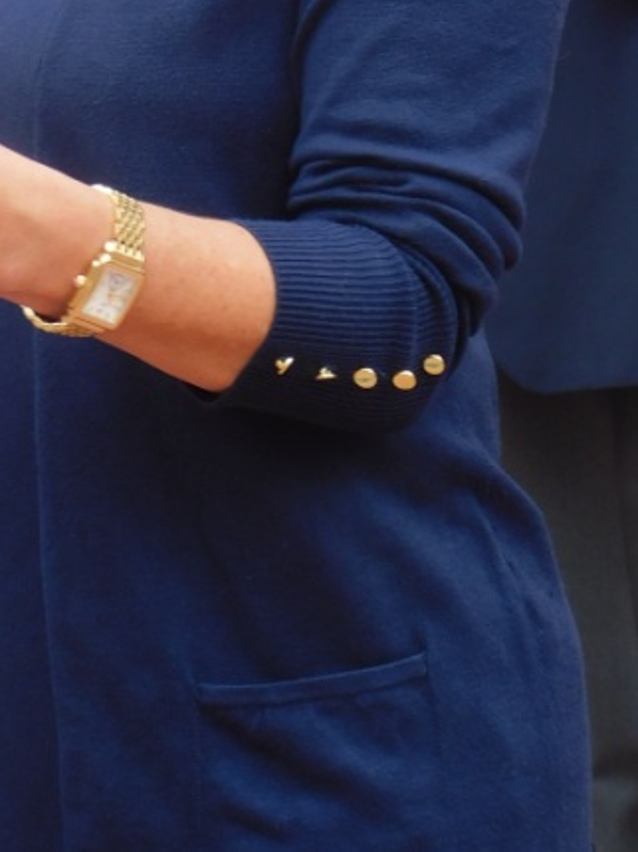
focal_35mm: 274
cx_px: 77
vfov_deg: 7.2
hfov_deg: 5.4
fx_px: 6740
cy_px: -137
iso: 125
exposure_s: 1/125
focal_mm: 20.3
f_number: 4.8
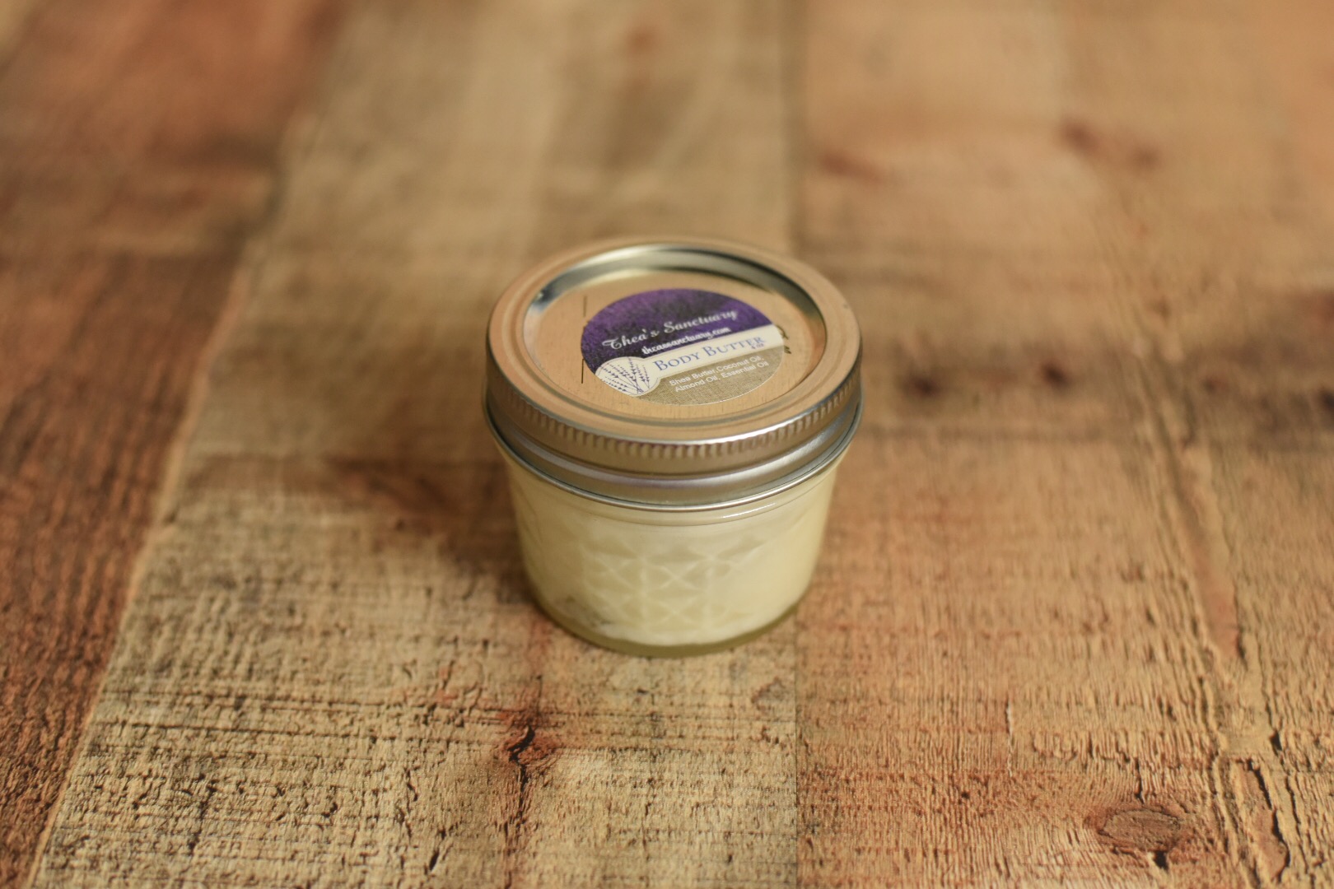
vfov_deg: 27.0
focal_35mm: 50
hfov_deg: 39.6
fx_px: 1853
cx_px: 667
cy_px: 444
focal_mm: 50
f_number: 3.2
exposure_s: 1/160
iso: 3200
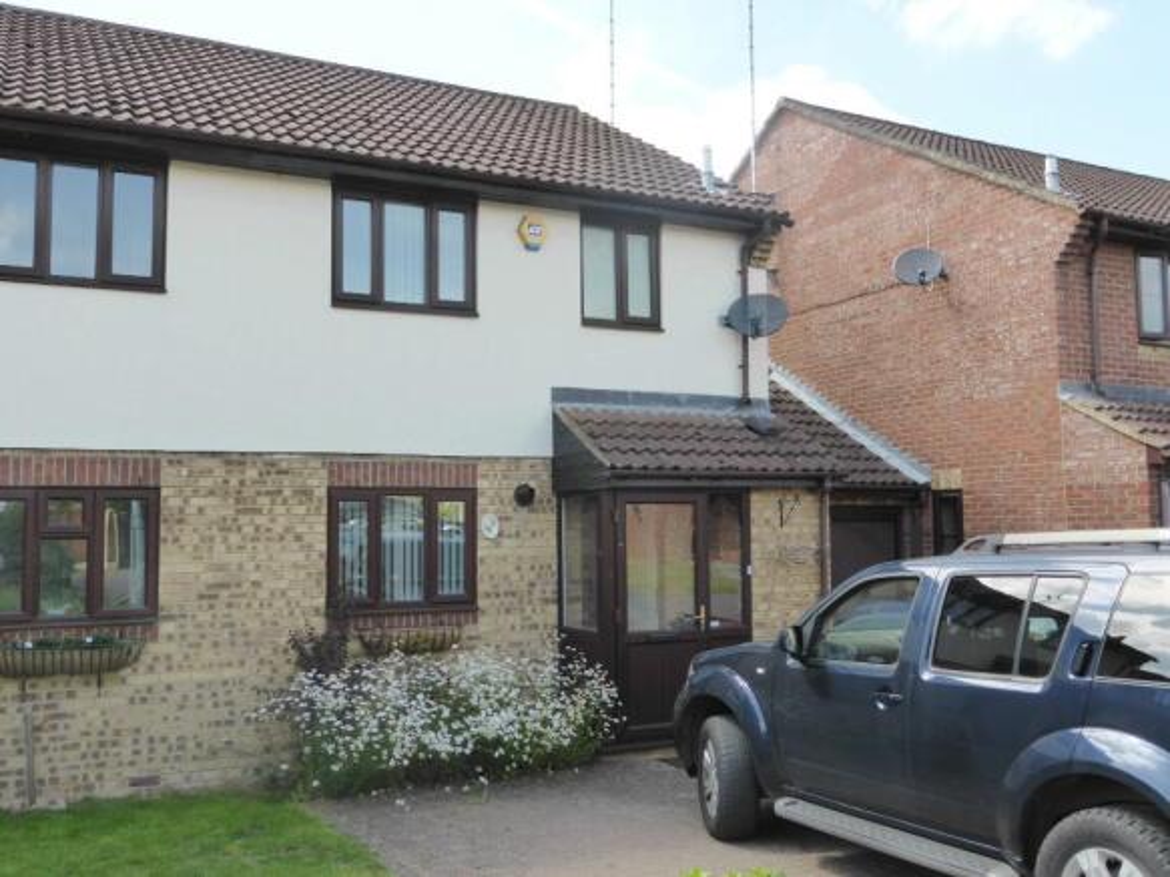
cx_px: 585
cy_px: 438
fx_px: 1048
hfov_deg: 58.4
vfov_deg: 45.4
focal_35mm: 31
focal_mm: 5.4
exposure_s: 1/320
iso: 200
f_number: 3.6
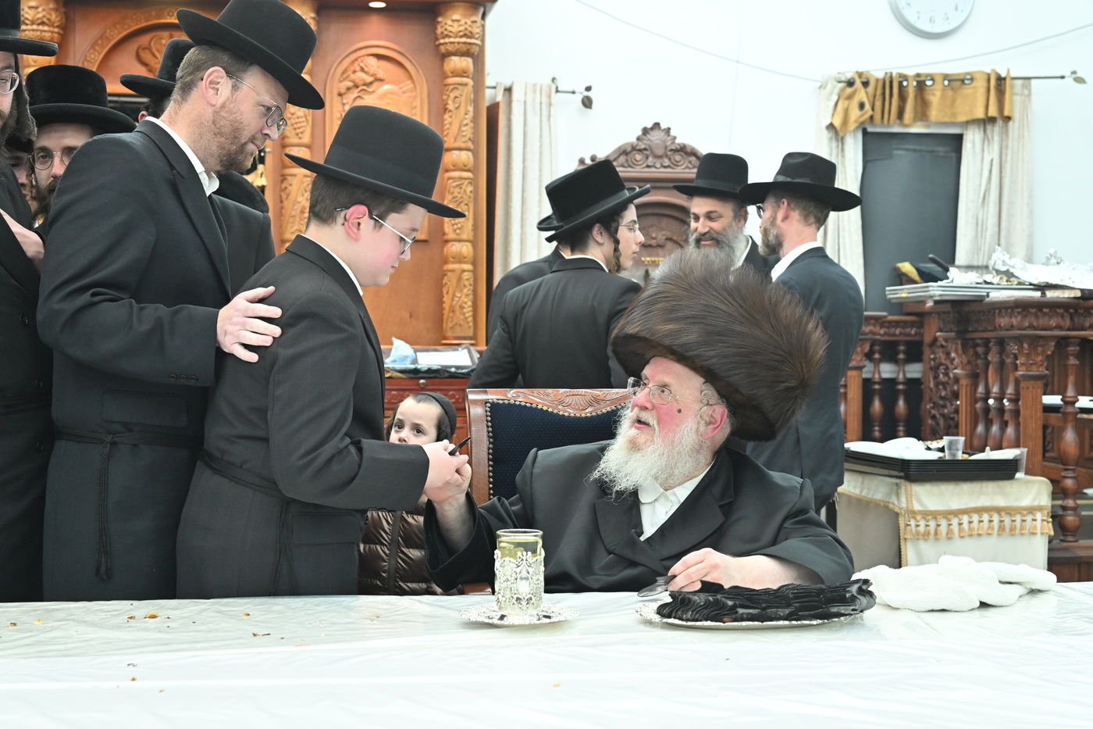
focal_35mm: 51
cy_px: 364
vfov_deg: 26.5
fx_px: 1548
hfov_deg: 38.9
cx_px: 546
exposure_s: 1/200
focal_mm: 51
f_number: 5.6
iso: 2000
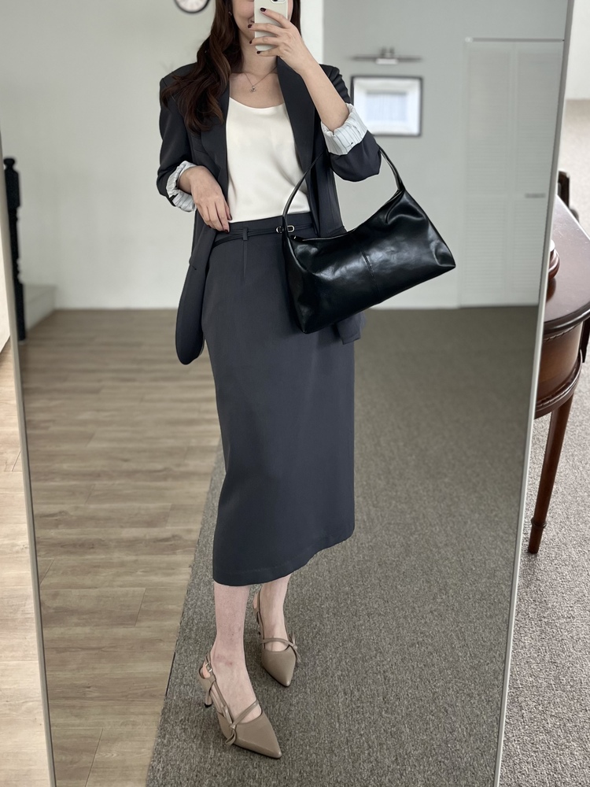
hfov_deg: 53.1
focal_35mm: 26
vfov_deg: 67.3
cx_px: 295
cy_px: 394
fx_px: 591
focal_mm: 5.1
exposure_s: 1/60
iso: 100
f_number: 1.6
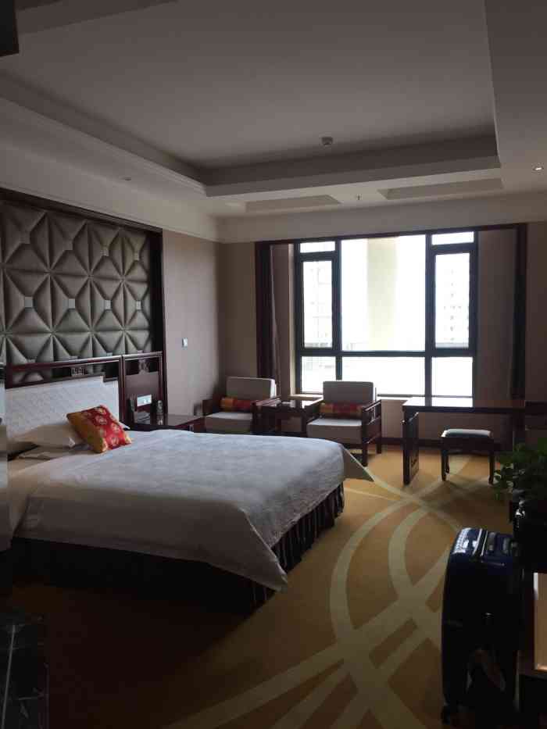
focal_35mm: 29
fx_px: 611
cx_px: 274
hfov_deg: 48.2
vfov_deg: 61.7
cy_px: 364
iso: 32
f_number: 2.2
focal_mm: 4.15
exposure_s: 1/33
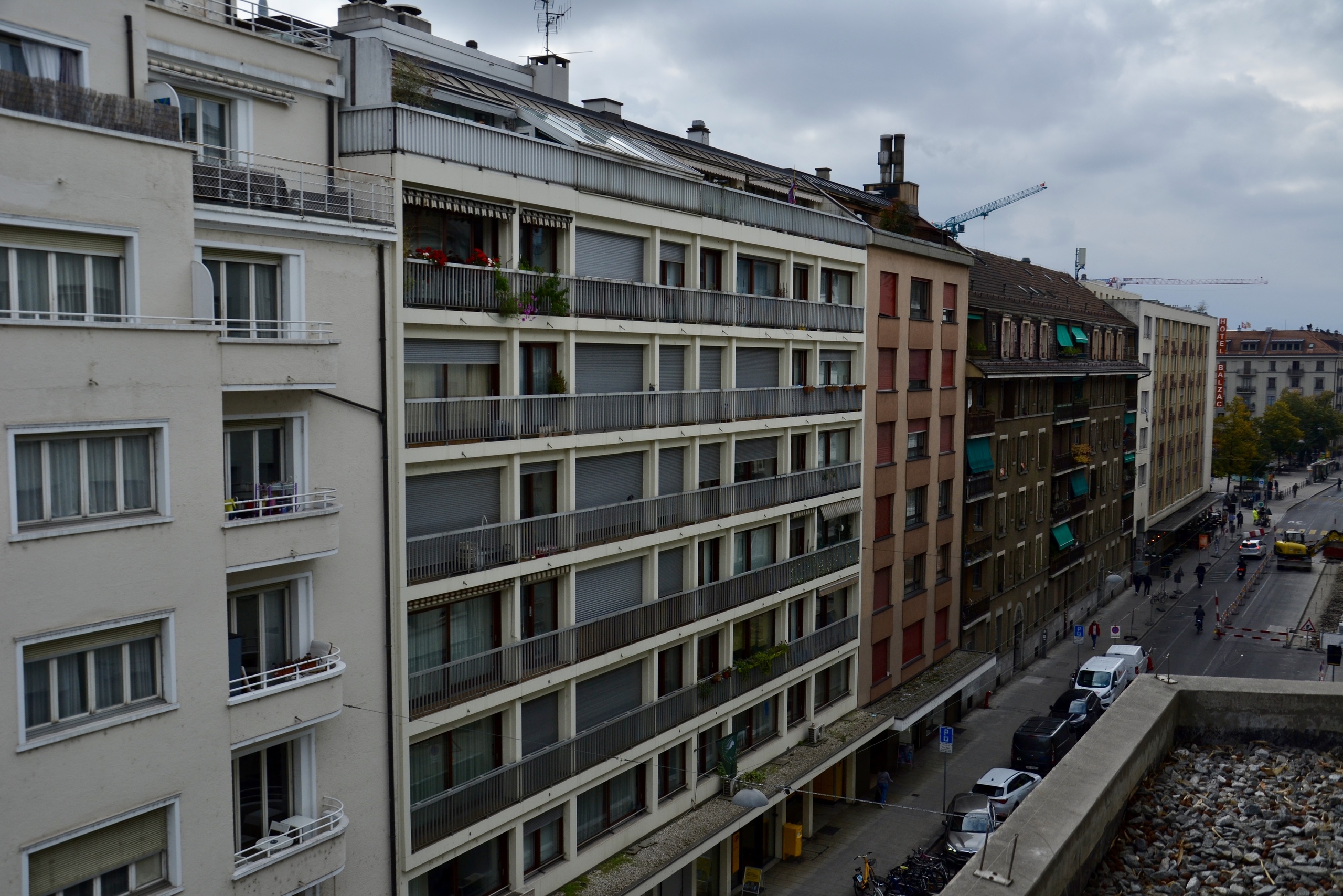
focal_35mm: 33
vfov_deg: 40.0
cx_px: 672
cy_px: 448
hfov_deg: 57.2
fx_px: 1231
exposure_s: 1/500
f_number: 5.6
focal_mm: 22
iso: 100
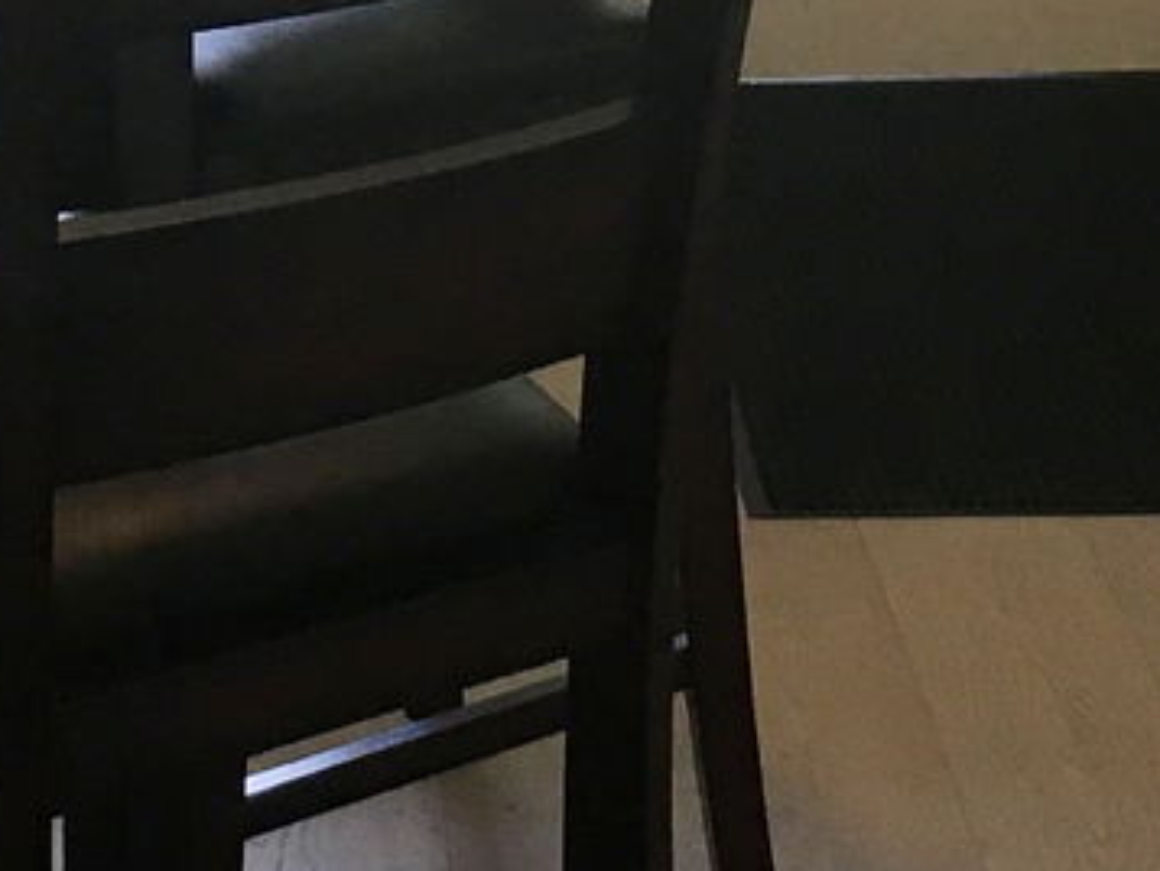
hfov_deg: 15.2
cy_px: -478
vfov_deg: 10.9
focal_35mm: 130
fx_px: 4358
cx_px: 523
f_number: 2.2
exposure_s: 1/30
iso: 40
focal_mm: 4.15
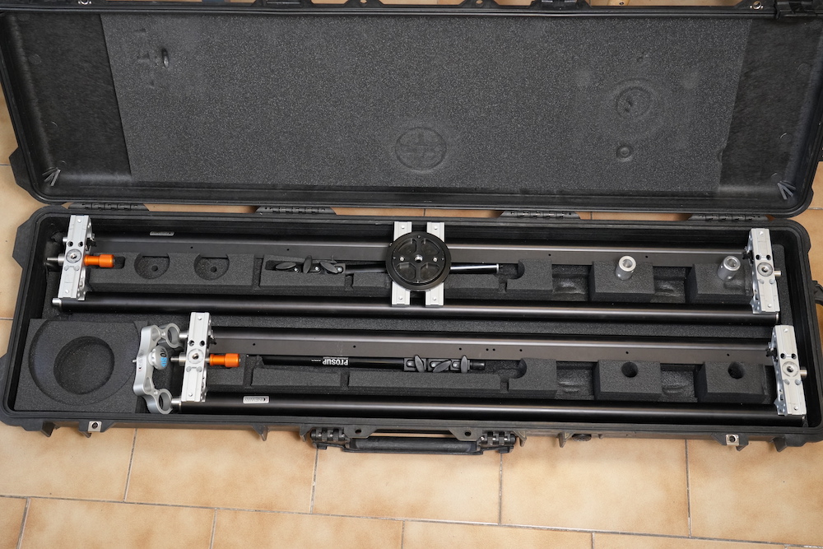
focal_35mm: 46
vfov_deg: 29.3
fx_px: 1052
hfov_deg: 42.7
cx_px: 412
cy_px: 274
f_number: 5
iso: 2500
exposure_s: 1/250
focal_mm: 46
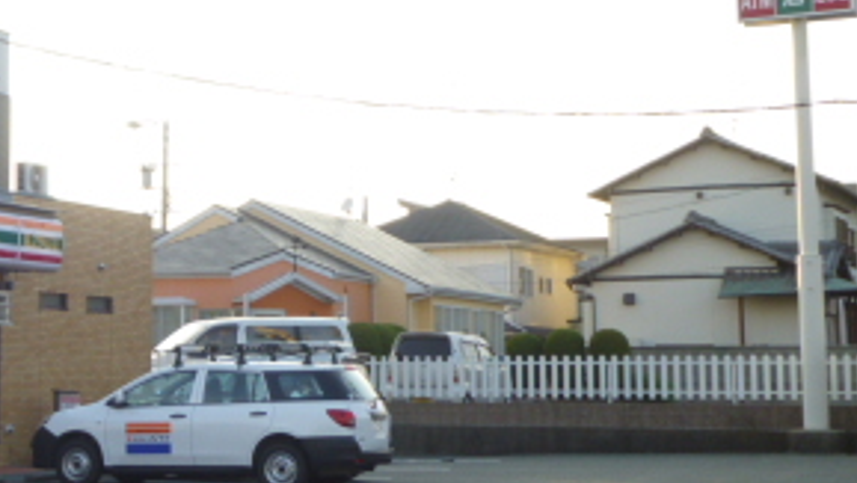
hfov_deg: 24.8
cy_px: 142
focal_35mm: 82
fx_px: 1865
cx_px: 15
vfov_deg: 14.7
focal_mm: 6
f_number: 3.5
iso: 100
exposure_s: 1/200
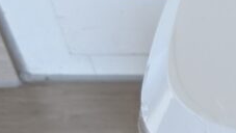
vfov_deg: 10.1
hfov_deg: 14.9
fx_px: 739
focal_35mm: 118
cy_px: 176
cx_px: 468
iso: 701
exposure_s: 1/97.9
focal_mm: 6.9
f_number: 1.68
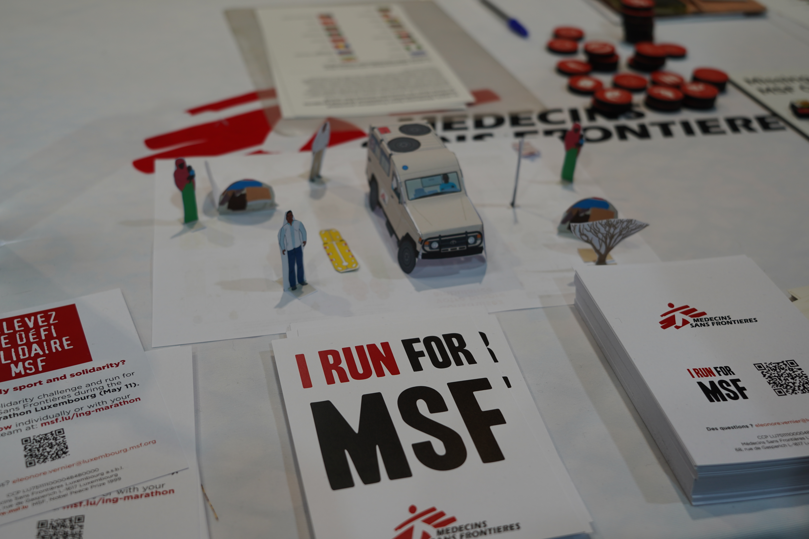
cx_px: 404
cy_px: 270
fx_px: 899
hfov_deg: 48.5
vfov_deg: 33.4
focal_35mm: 40
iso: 200
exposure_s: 1/60
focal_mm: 40
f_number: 5
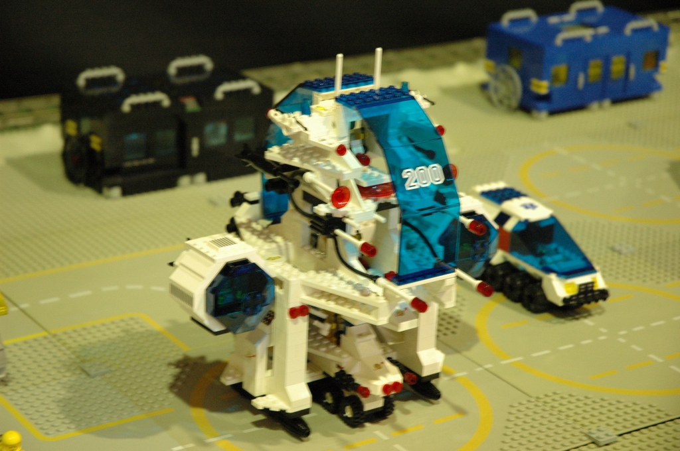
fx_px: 1981
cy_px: 226
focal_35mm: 105
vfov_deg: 13.0
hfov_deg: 19.5
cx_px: 340
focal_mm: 70
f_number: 5
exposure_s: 1/13
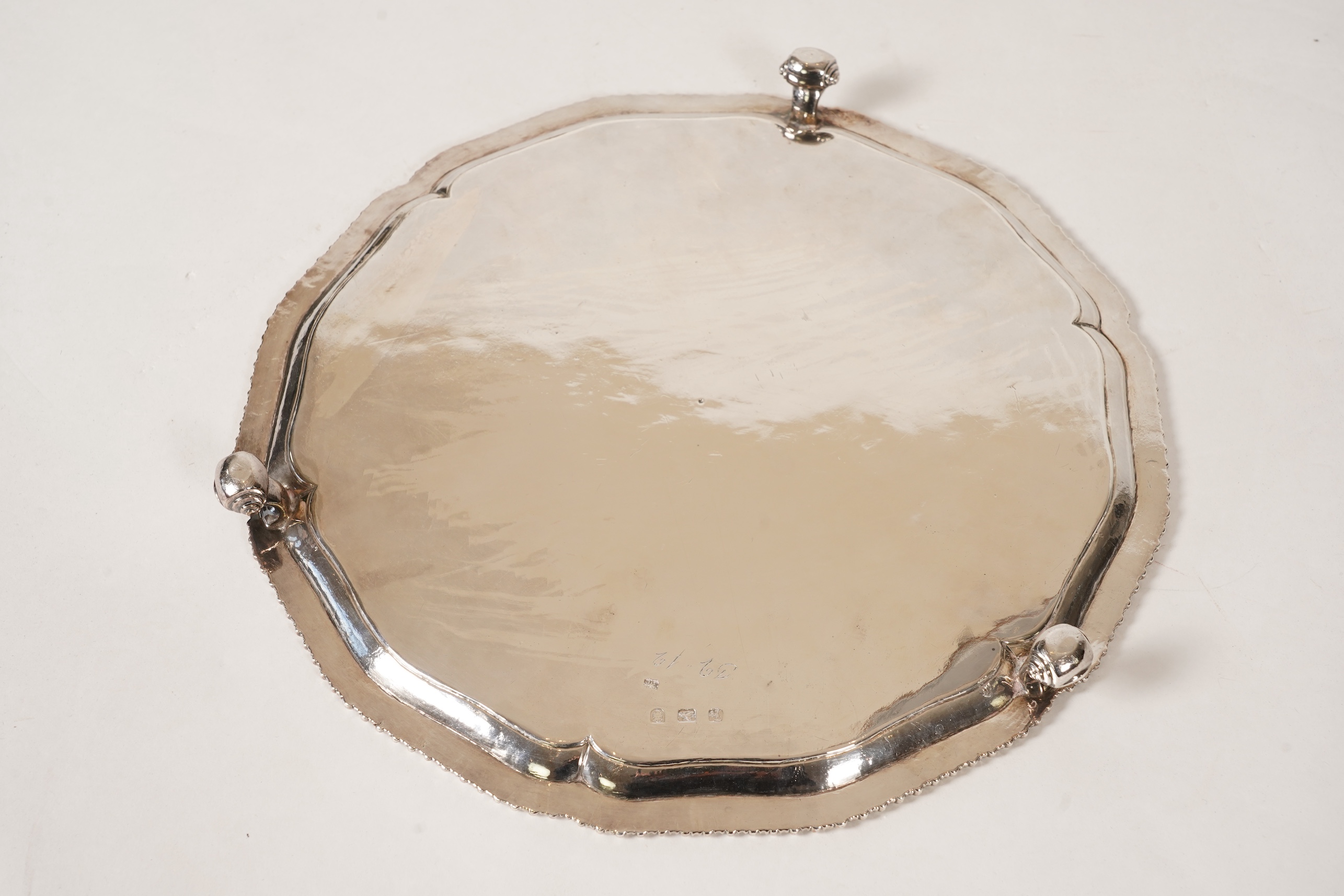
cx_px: 672
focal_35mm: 52
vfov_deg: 26.0
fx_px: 1941
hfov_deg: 38.2
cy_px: 448
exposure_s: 1/125
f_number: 11
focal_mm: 52
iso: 500
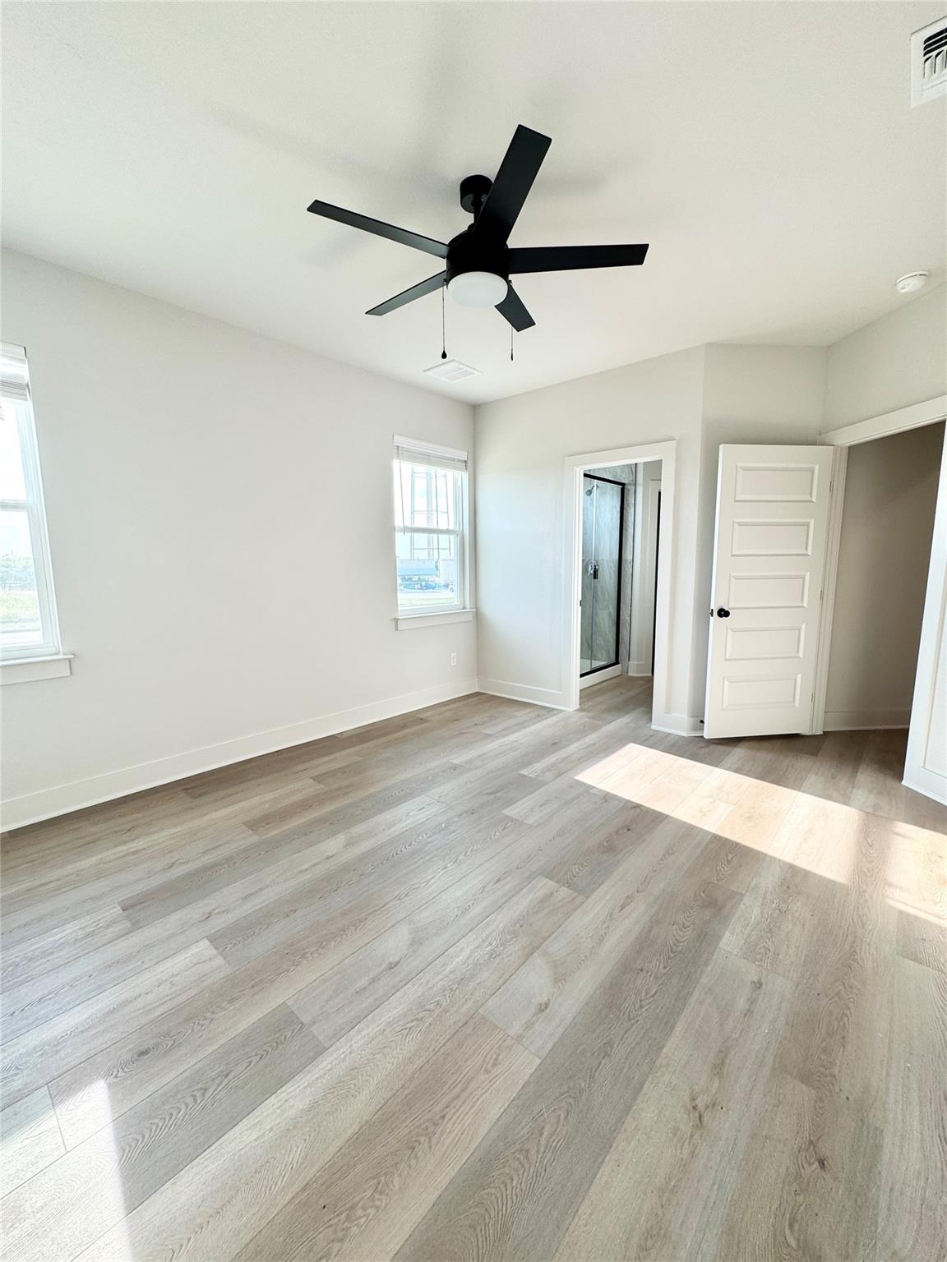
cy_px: 631
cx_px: 474
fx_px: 511
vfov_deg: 102.1
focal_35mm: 14
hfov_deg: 85.7
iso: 50
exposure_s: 1/99
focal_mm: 2.22
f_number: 2.2
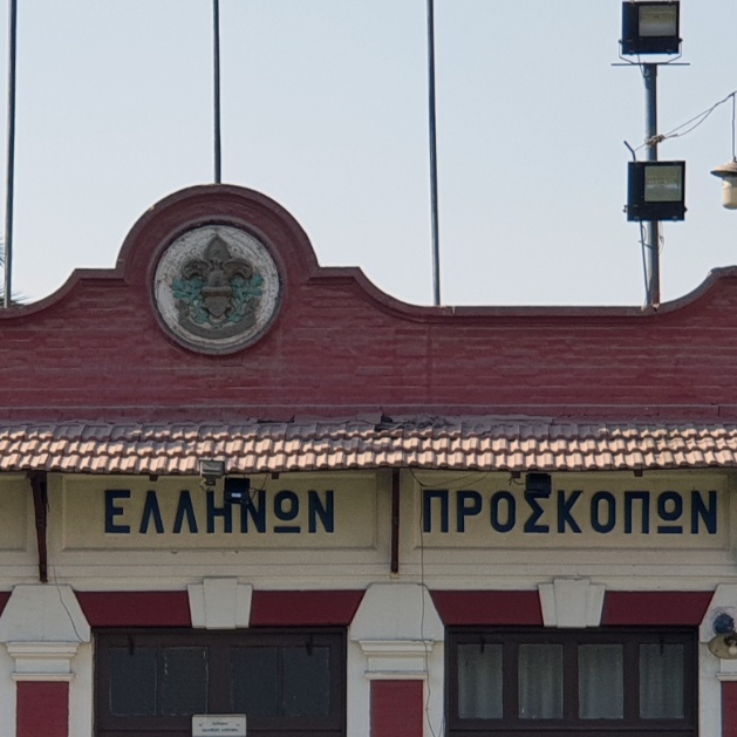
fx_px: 2818
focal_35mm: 117
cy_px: 540
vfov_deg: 14.8
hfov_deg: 14.9
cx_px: 257
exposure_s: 1/536
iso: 25
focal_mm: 6
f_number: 2.4
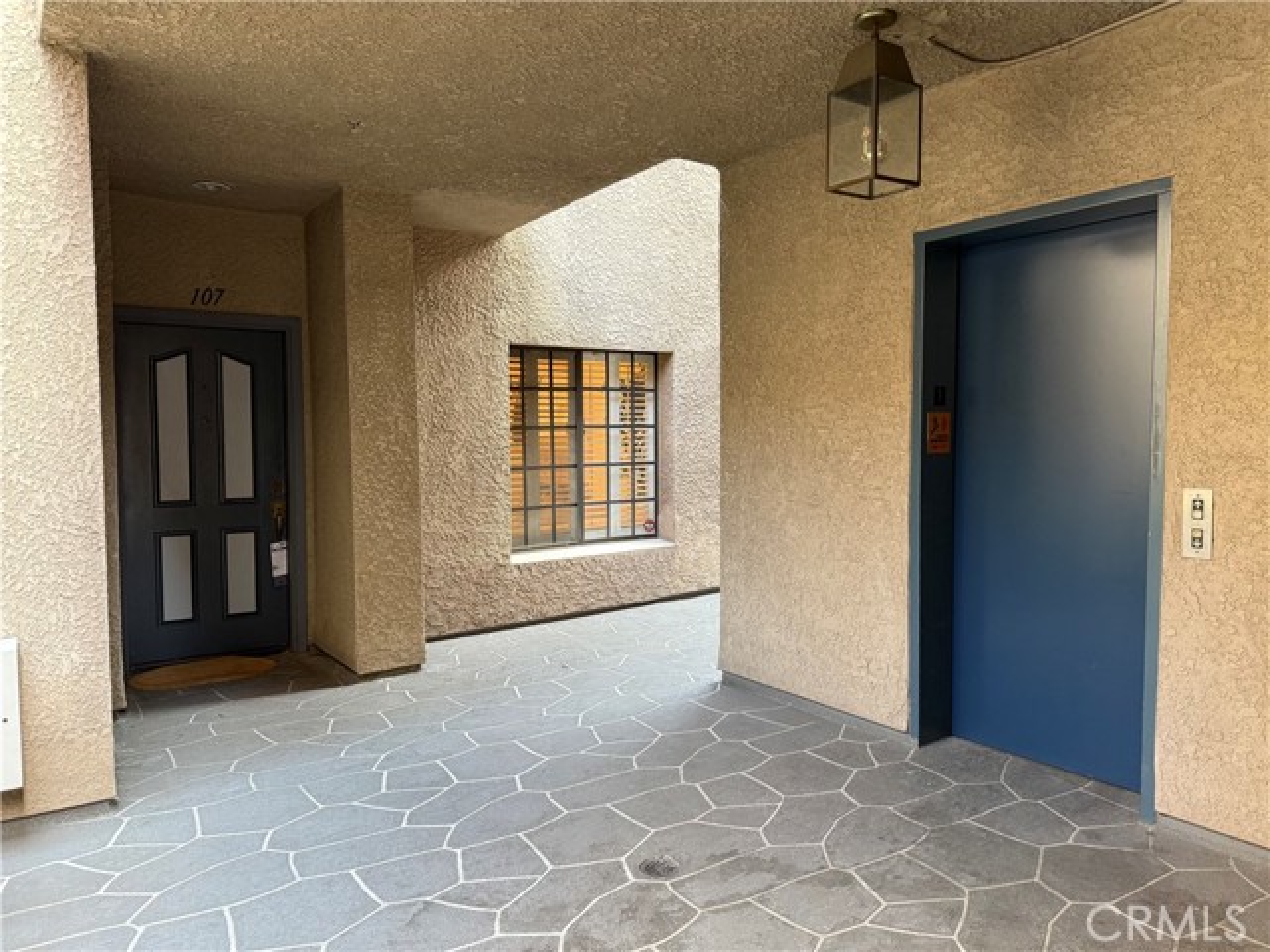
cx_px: 635
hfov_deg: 71.6
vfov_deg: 56.8
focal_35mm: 24
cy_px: 476
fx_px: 881
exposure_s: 1/84
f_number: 1.78
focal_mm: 6.76
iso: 200
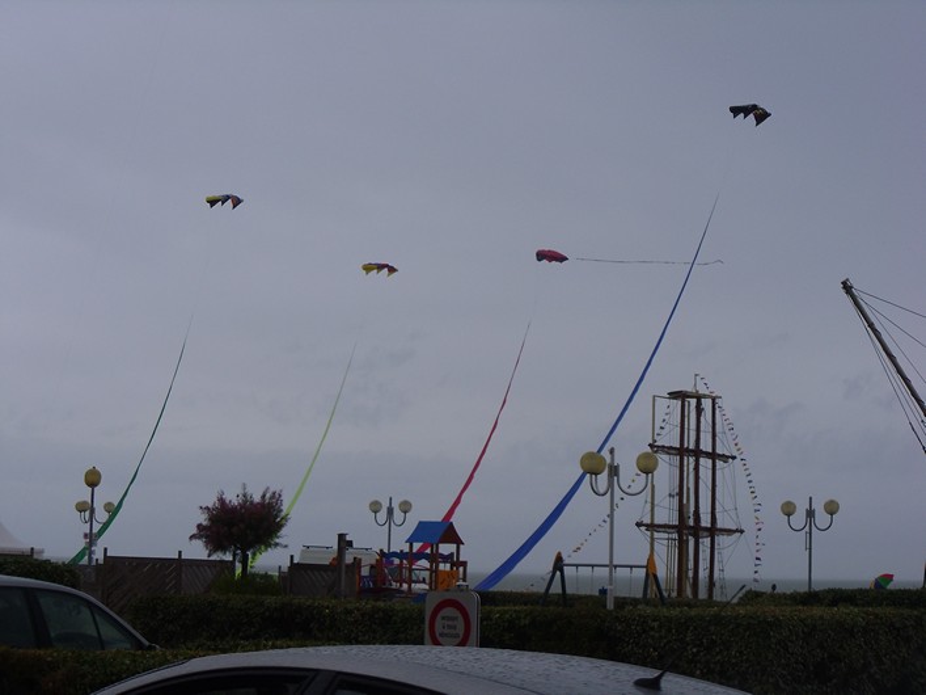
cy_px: 348
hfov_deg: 28.6
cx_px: 463
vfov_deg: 21.6
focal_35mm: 68
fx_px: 1819
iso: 80
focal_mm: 12.22
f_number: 12
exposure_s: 1/133
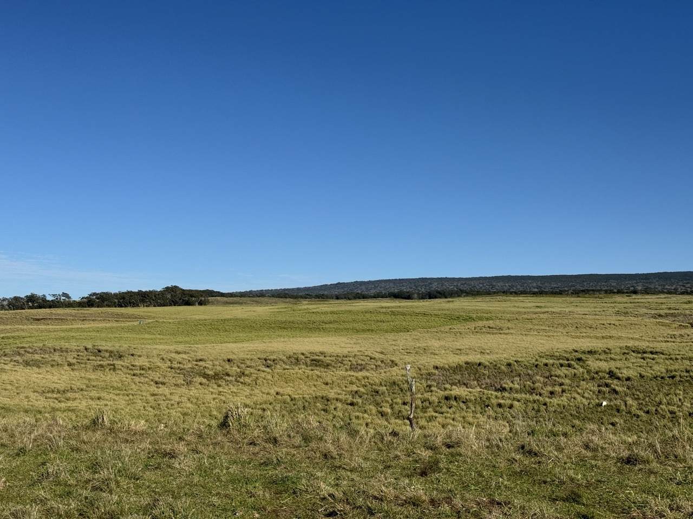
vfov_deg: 30.3
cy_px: 260
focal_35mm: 48
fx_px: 961
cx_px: 346
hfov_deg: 39.7
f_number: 1.78
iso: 64
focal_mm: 6.76
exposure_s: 1/7937
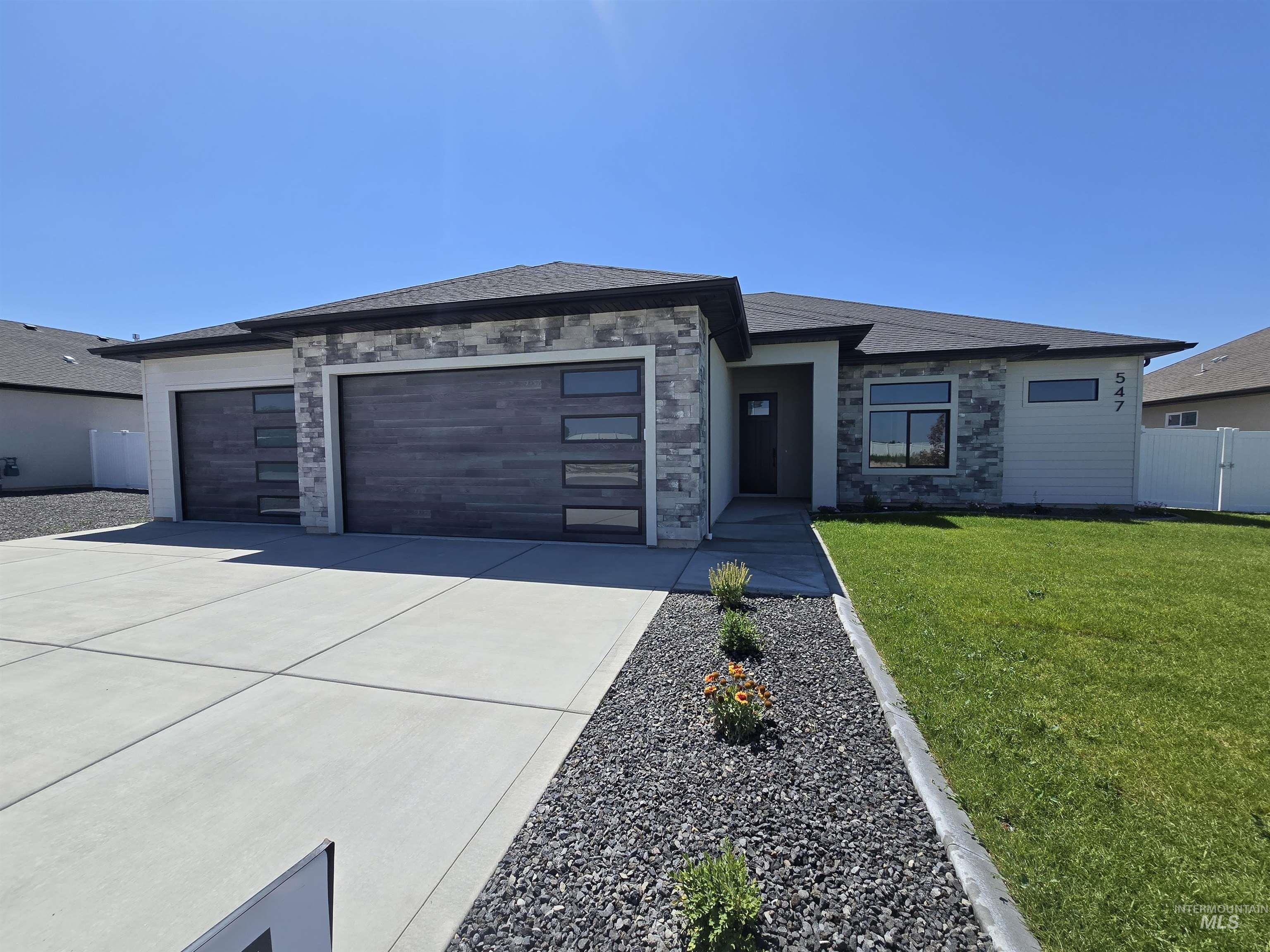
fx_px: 477
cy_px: 476
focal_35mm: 13
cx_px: 635
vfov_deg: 89.9
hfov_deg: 106.2
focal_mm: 2.2
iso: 50
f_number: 2.2
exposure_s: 1/2790
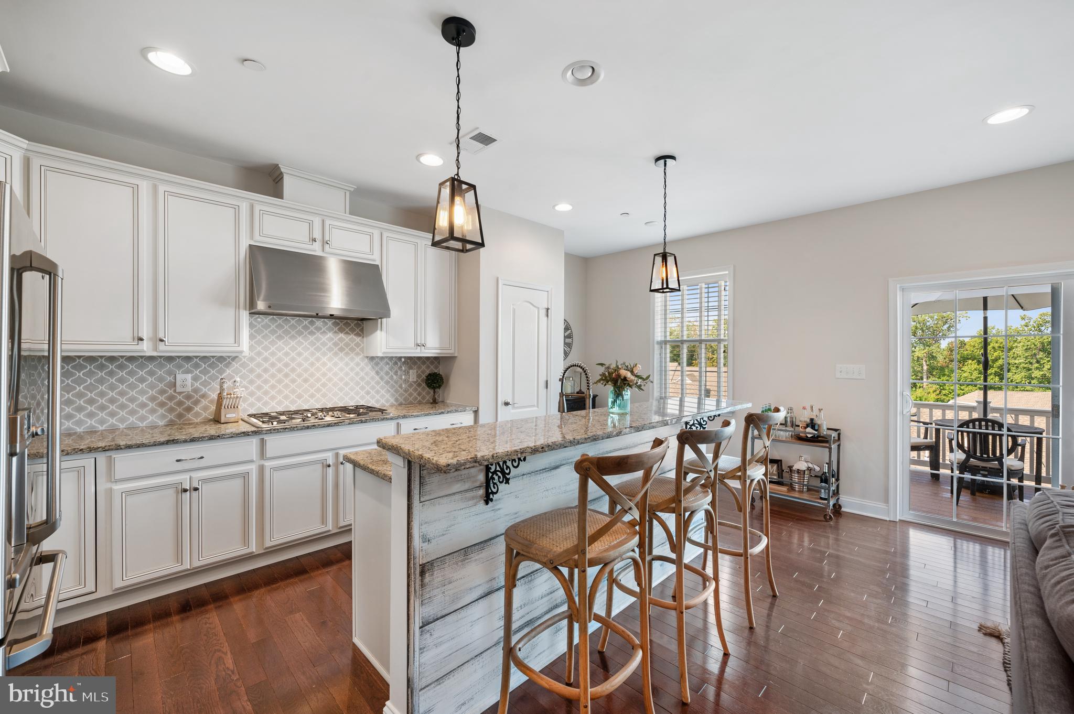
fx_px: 417
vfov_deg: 81.1
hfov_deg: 104.3
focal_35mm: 14
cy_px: 357
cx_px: 537
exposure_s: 1/3
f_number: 9
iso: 200
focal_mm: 14
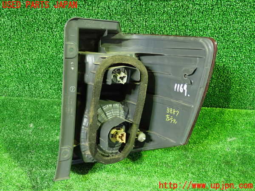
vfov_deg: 37.7
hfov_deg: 49.0
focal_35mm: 38
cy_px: 96
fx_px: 280
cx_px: 128
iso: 800
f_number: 2.7
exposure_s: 1/20
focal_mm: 6.83
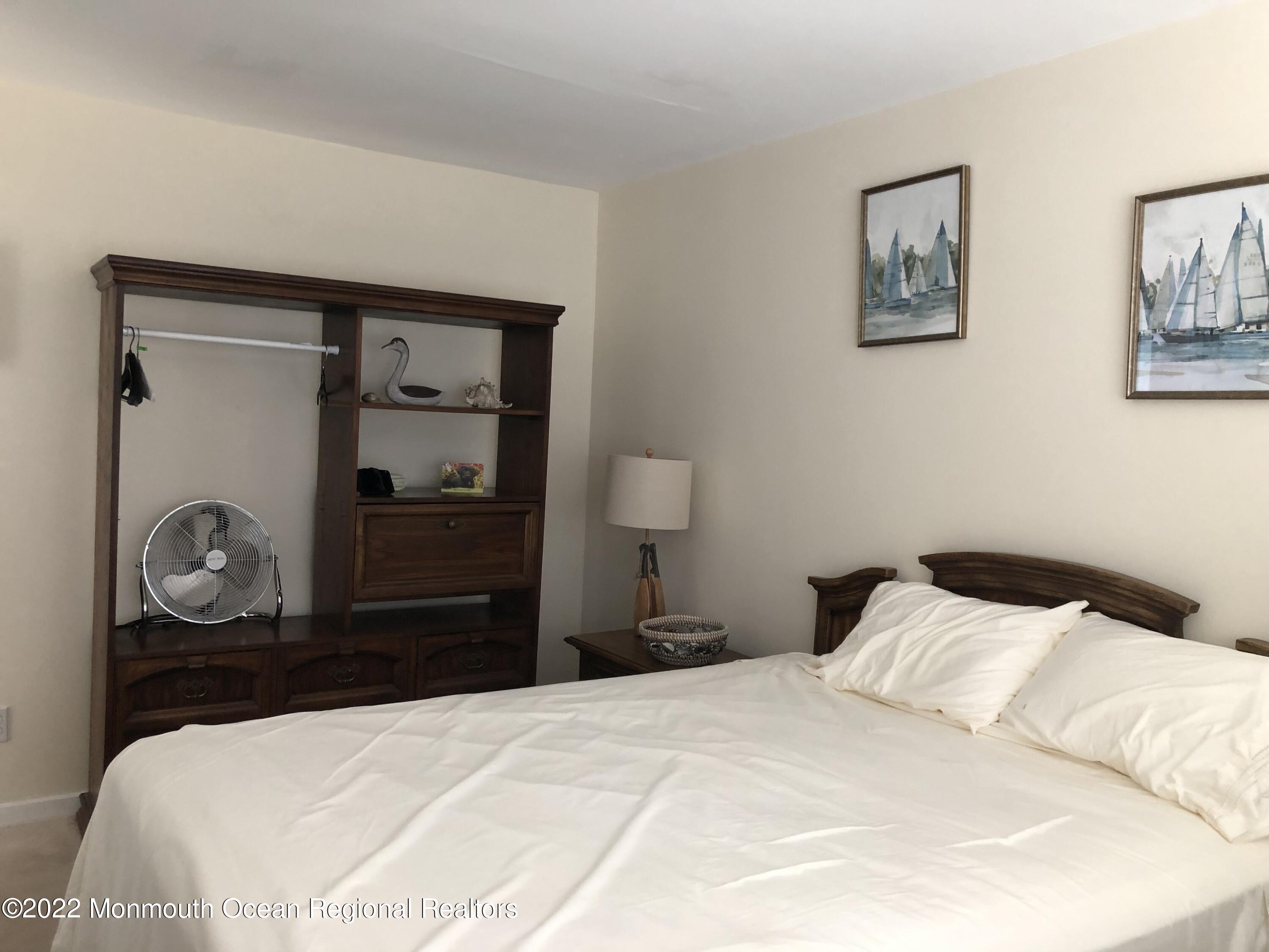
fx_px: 1026
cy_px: 476
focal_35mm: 28
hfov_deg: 63.4
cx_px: 634
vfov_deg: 49.7
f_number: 1.8
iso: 50
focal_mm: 3.99
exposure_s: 1/15
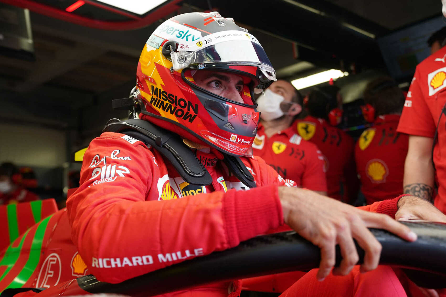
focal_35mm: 41
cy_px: 148
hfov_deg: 47.4
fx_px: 508
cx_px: 223
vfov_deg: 32.6
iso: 1000
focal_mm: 41
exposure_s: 1/500
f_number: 3.5
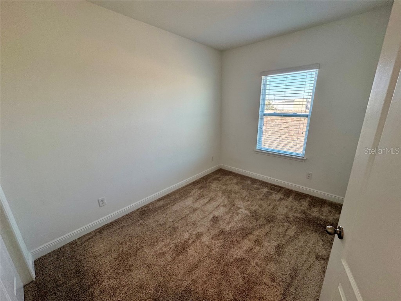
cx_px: 200
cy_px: 150
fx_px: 162
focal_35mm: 14
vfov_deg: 85.7
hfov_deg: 102.1
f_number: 2.2
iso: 125
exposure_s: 1/120
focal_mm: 2.22
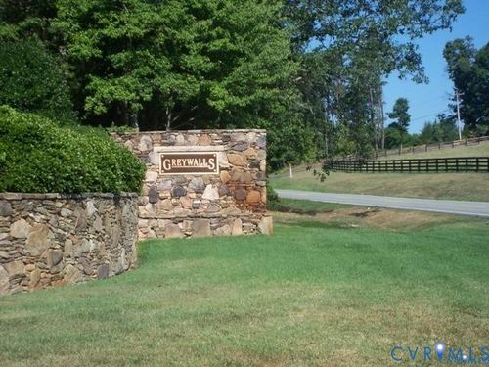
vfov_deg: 19.4
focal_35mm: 76
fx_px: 1074
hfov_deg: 25.7
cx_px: 244
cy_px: 184
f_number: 4.2
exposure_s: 1/500
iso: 64
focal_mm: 12.4
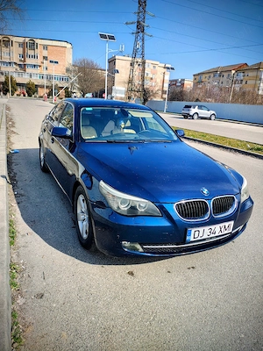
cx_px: 132
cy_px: 176
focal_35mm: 25
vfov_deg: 69.4
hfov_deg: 54.9
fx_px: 253
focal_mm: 5.89
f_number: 1.4
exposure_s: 1/833
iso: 100
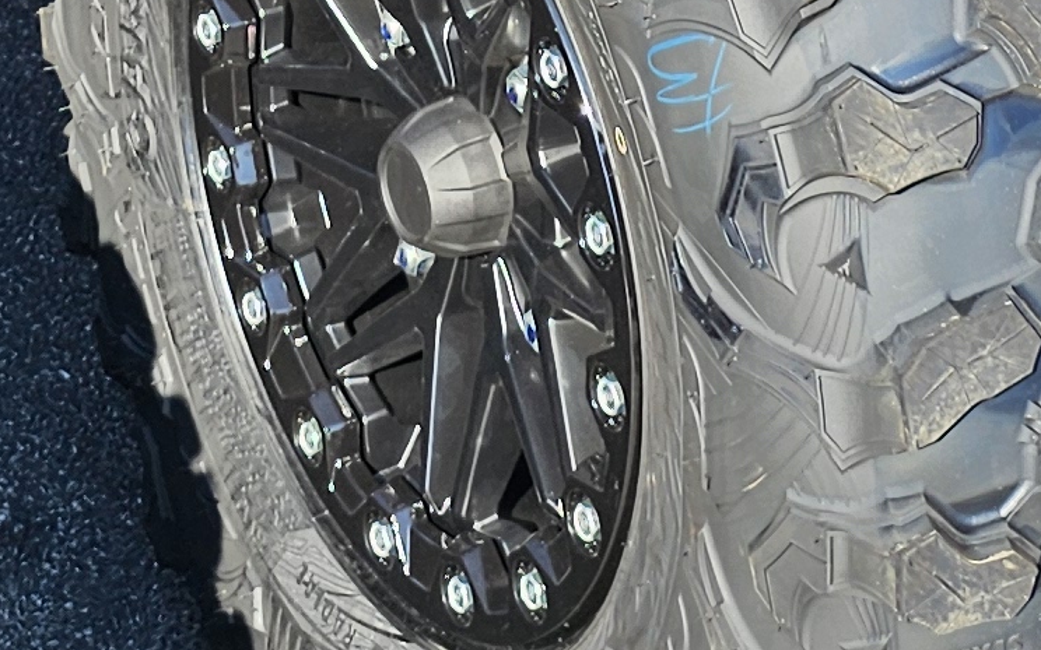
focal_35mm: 131
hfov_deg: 15.9
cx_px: 397
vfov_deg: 8.9
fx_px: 3717
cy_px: -987
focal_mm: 6.3
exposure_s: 1/281
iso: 10
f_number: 1.7
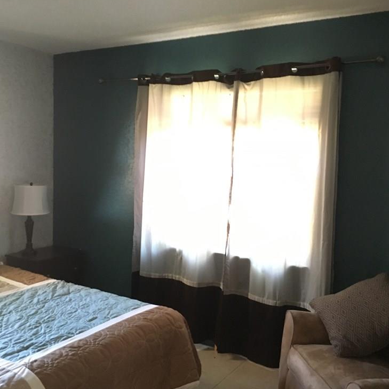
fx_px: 458
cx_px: 179
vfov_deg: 46.0
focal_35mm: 36
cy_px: 197
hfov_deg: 46.0
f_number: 2.2
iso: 500
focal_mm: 4.15
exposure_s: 1/15
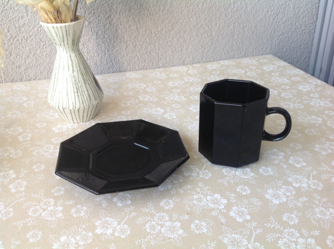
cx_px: 167
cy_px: 124
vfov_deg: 40.6
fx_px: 337
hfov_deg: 52.7
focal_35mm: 35
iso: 50
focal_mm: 4.28
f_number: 2.4
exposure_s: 1/40
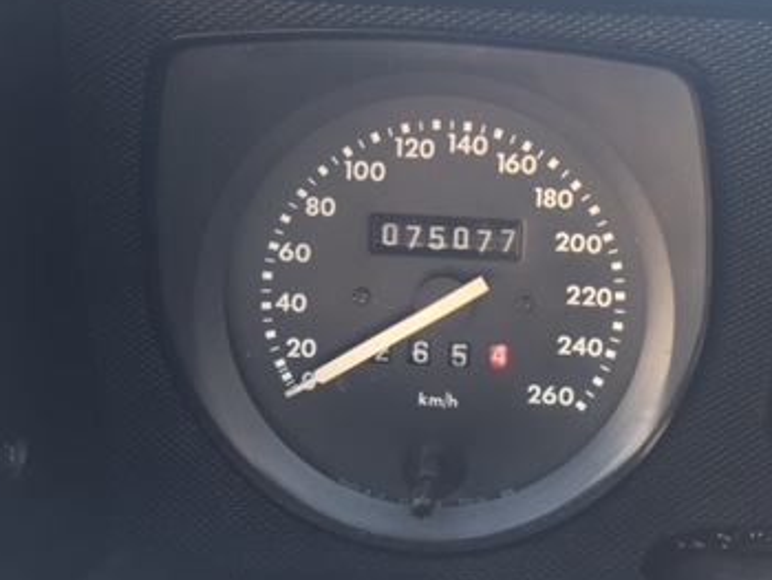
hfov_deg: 35.9
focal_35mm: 53
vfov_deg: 27.3
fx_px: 1183
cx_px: 494
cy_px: 181
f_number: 2.2
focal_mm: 4.15
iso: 32
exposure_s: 1/33
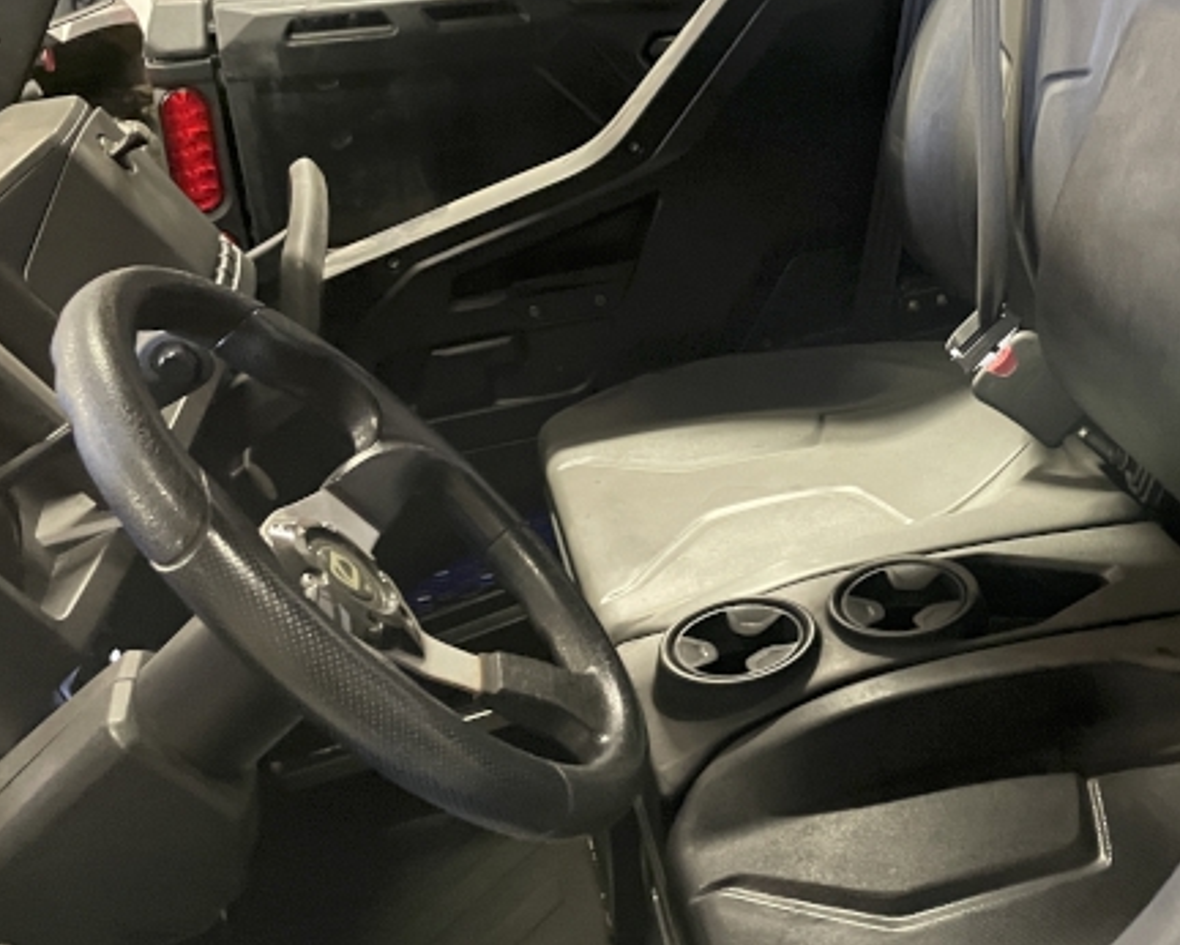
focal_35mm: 47
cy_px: 229
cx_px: 1000
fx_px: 1642
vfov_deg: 31.5
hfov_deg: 37.6
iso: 640
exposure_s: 1/30
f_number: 1.6
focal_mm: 4.2
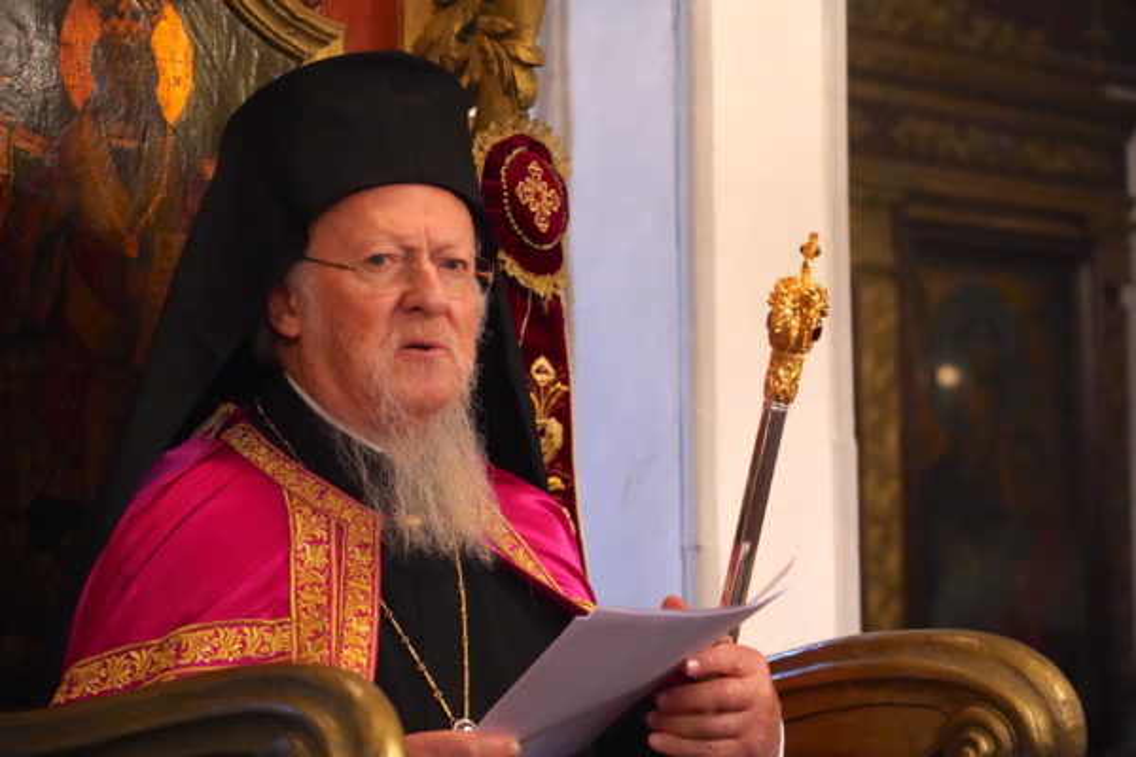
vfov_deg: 16.7
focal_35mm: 82
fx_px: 2587
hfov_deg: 24.8
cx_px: 568
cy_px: 378
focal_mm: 82
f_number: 5
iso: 16000
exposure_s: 1/500
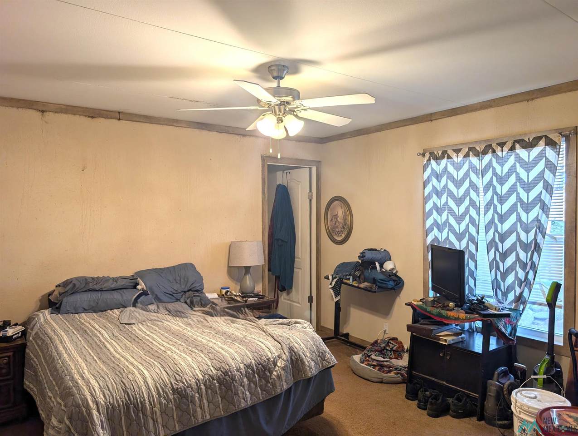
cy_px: 218
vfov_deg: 56.9
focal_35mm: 24
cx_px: 289
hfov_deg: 71.5
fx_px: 401
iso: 22
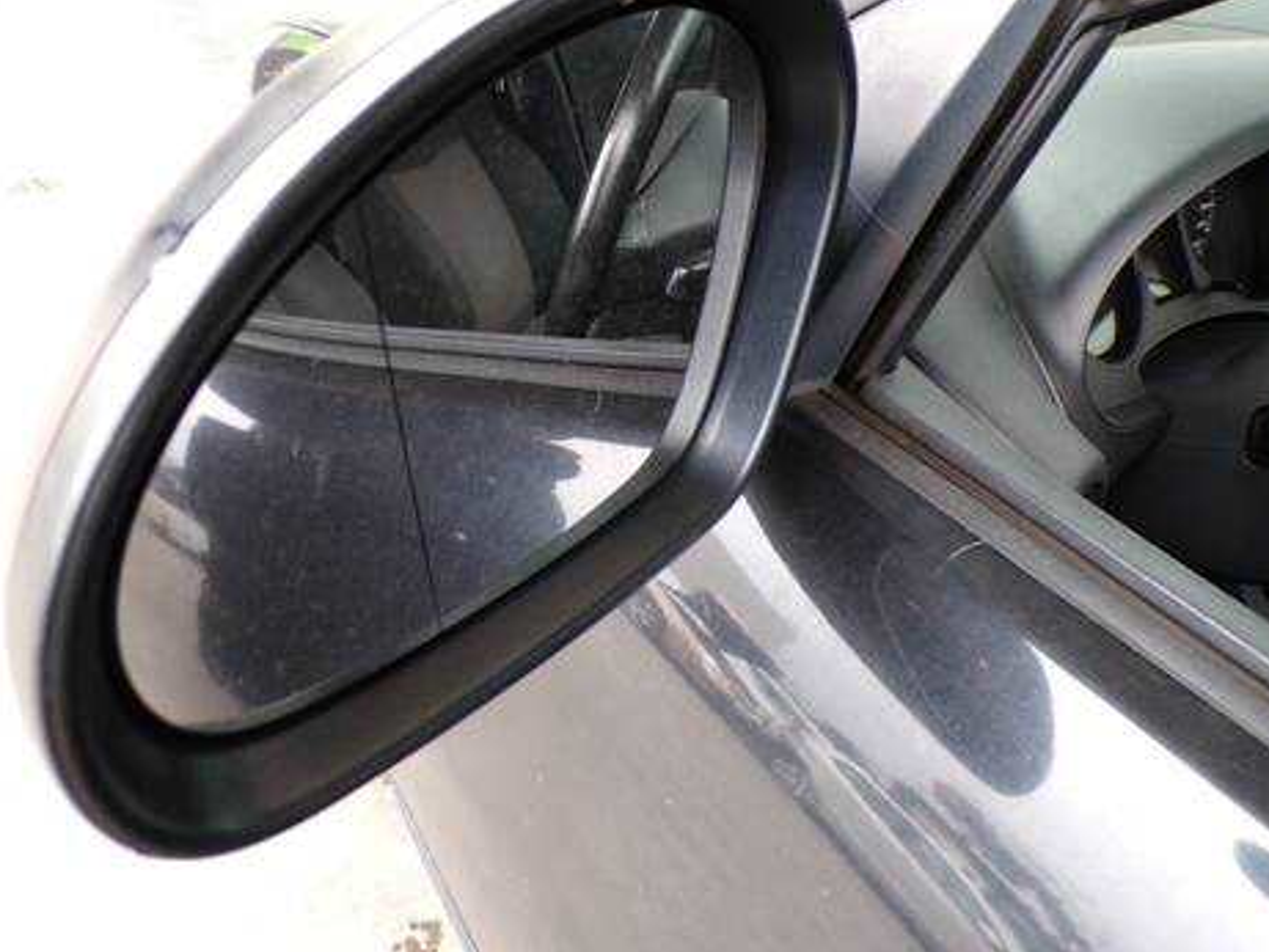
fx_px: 917
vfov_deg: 54.9
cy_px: 484
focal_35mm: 25
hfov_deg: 69.4
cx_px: 639
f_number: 3
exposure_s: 1/34
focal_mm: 4.3
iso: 187
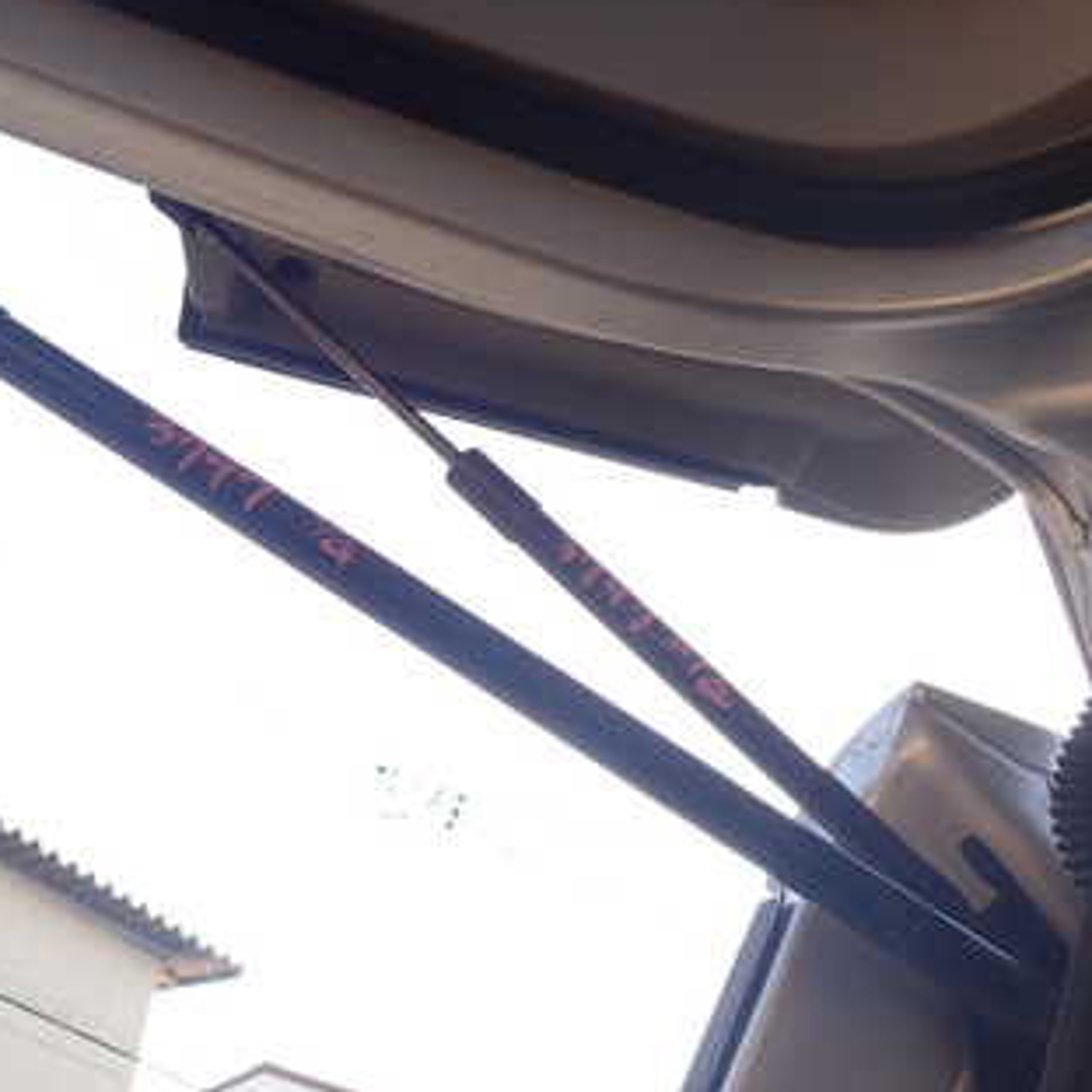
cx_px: 304
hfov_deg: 32.9
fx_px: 1820
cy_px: 458
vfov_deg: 33.3
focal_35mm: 51
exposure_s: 1/250
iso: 100
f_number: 3.2
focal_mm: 5.4
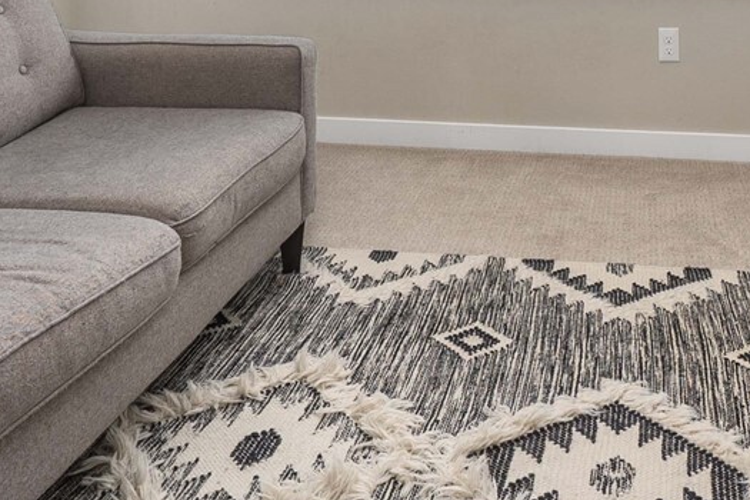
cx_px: 536
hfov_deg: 45.2
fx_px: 875
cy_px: -140
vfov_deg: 27.1
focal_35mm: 42
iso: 1000
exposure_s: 1/10
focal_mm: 13
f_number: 7.1
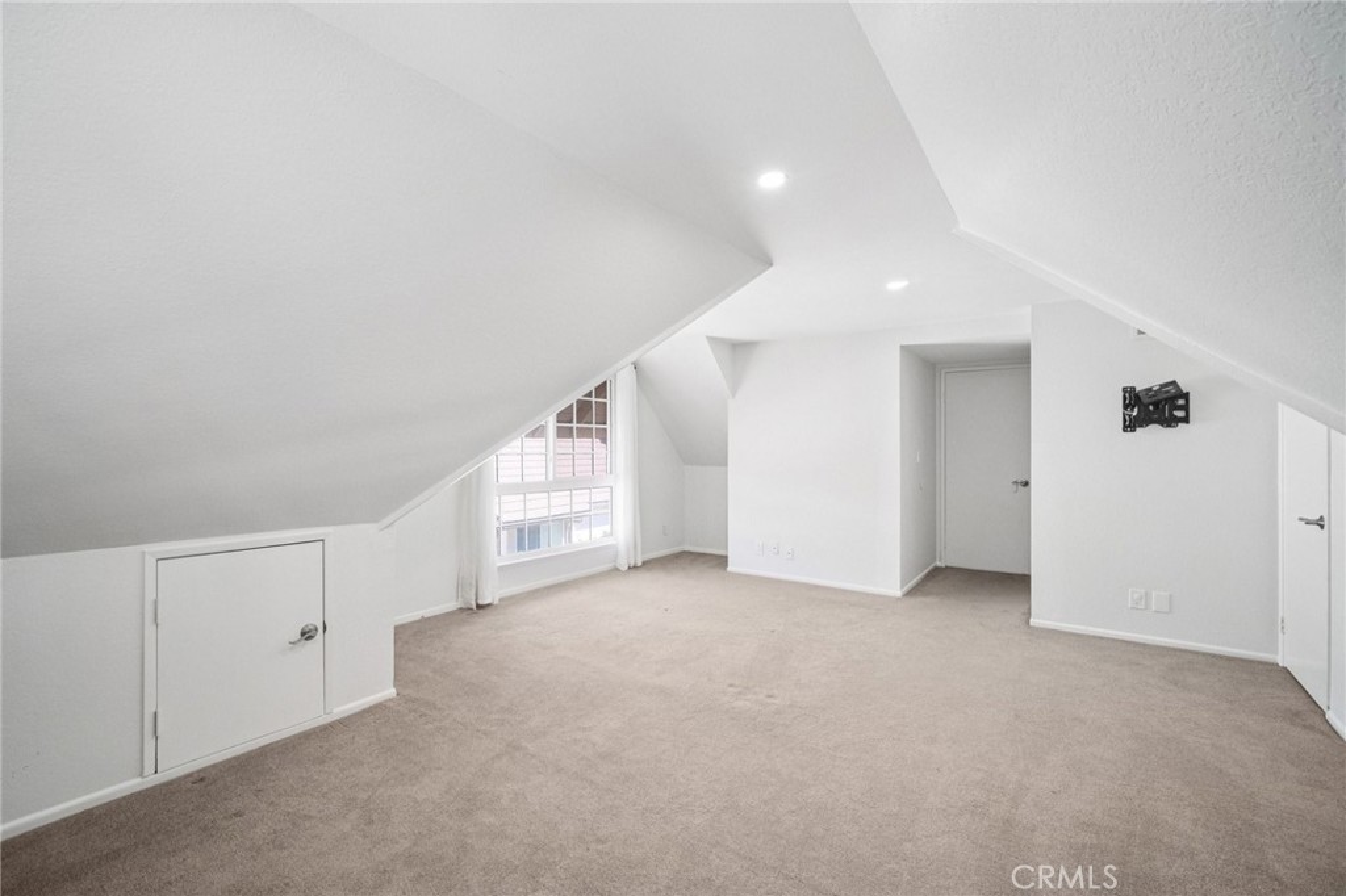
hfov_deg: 104.3
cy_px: 448
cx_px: 673
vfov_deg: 81.2
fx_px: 523
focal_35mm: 14
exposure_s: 1/18
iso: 320
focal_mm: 9
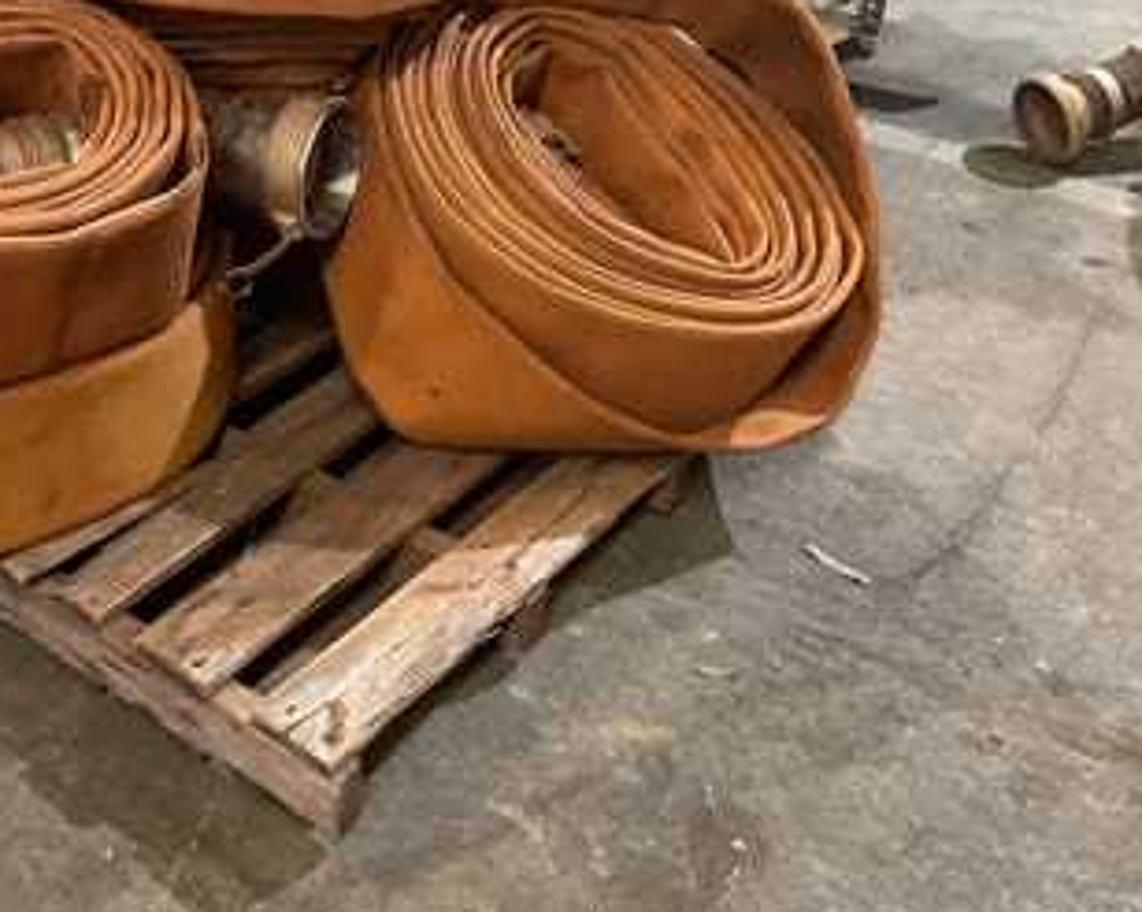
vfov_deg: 32.3
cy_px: 265
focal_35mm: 46
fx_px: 1554
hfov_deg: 38.9
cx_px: 234
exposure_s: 1/50
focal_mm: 3
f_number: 1.8
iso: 250
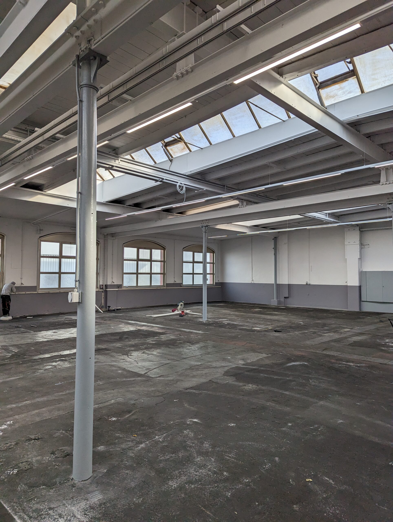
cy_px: 261
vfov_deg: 71.5
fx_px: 362
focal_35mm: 24
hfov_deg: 56.9
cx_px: 196
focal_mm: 6.81
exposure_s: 1/838
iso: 40
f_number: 1.85
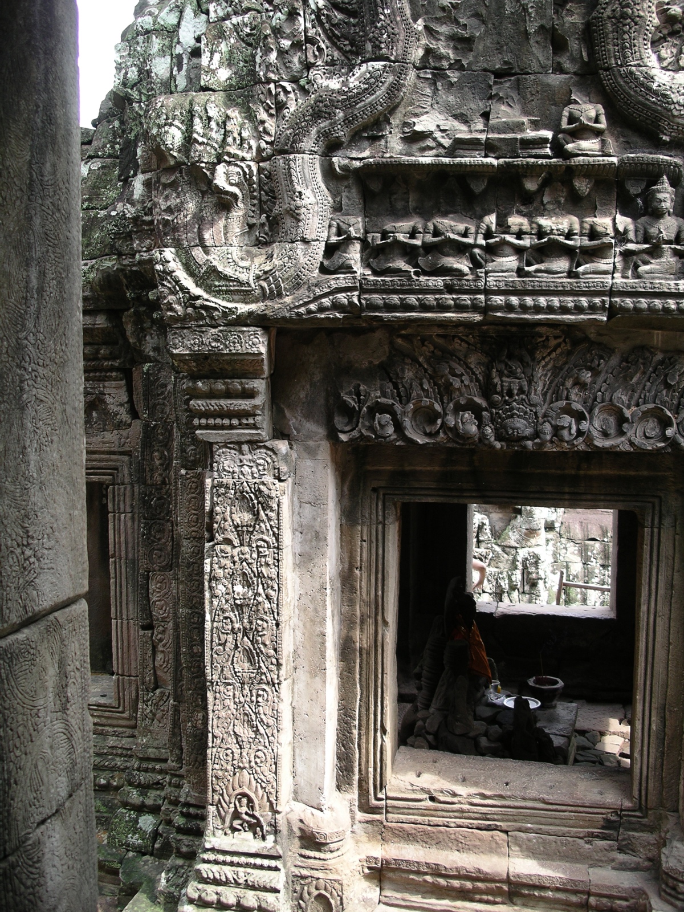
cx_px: 342
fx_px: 975
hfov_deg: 38.7
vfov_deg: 50.1
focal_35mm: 37
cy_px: 456
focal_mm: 7.8
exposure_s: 1/125
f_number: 2.8
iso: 64
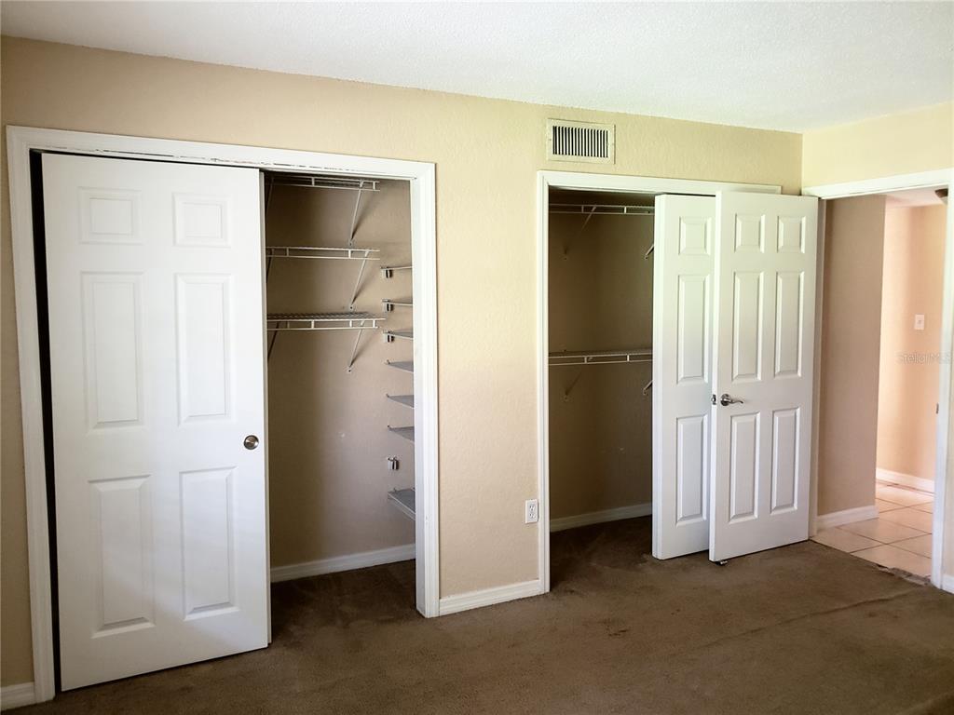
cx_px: 477
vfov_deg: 53.1
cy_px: 358
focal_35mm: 26
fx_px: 717
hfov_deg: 67.3
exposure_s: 1/16
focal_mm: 4.3
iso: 250
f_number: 1.5
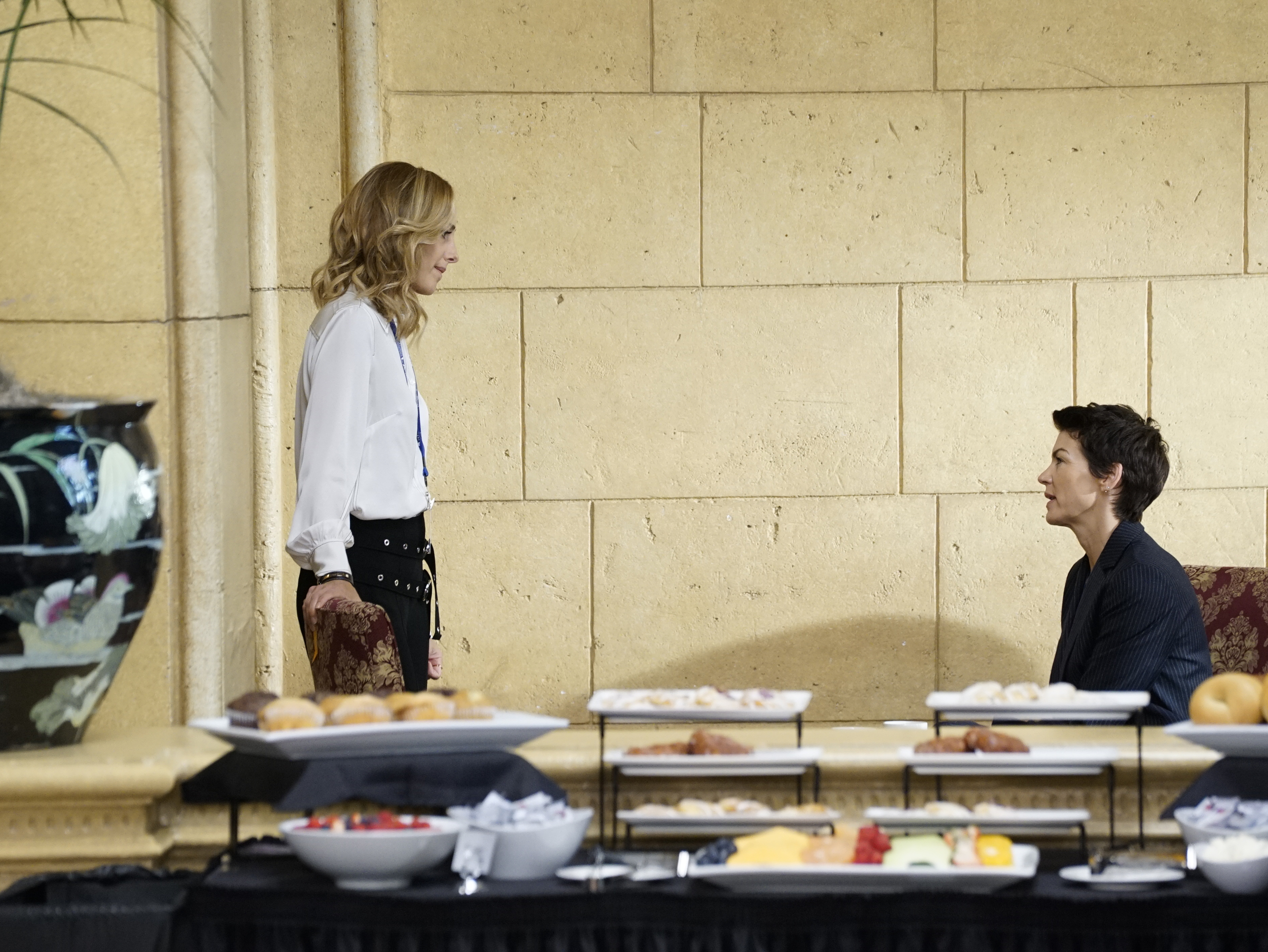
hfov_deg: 9.2
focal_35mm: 215
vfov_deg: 6.9
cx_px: 674
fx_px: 7876
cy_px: 474
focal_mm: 198
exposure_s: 1/200
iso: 5000
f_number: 5.6
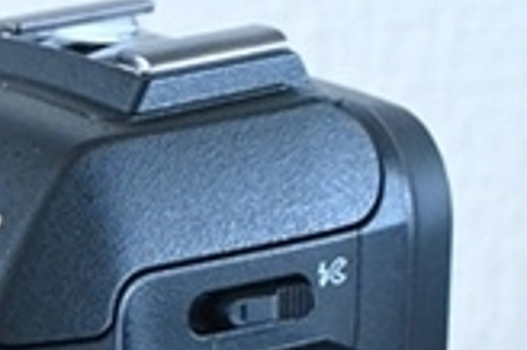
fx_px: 2943
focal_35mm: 201
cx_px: -321
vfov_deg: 6.6
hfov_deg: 9.8
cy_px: 698
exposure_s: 1/80
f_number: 8
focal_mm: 27.5
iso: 4000
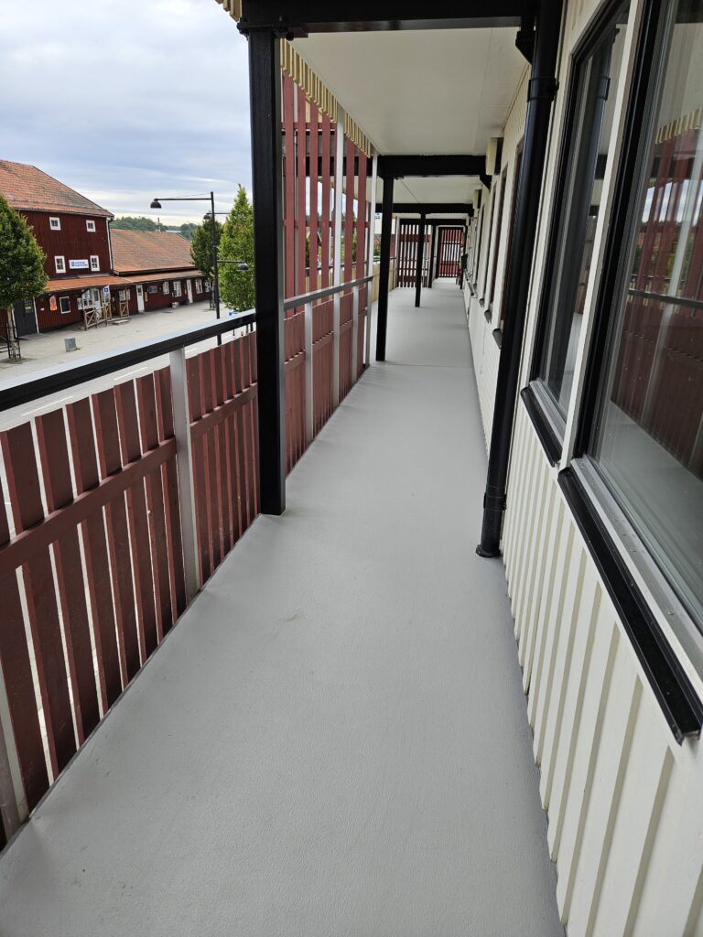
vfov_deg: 73.9
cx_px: 352
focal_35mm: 23
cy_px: 468
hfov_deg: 58.9
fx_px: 623
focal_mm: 5.4
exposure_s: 1/565
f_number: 1.8
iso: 32
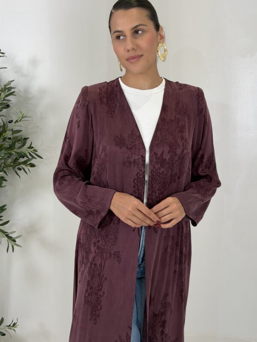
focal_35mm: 48
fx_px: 475
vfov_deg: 39.7
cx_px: 128
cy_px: 171
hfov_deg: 30.3
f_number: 1.78
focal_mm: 6.76
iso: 64
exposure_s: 1/418
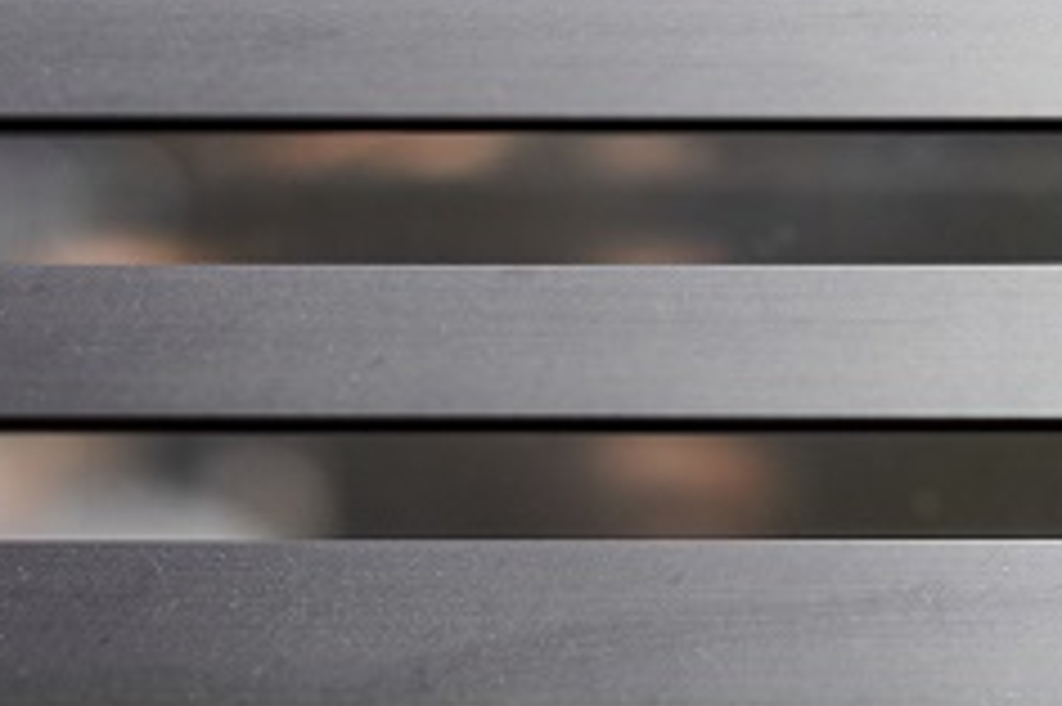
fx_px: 3803
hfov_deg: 15.9
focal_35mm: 129
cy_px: 124
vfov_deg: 10.6
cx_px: 657
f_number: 2.2
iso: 320
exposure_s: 1/5000
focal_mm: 50
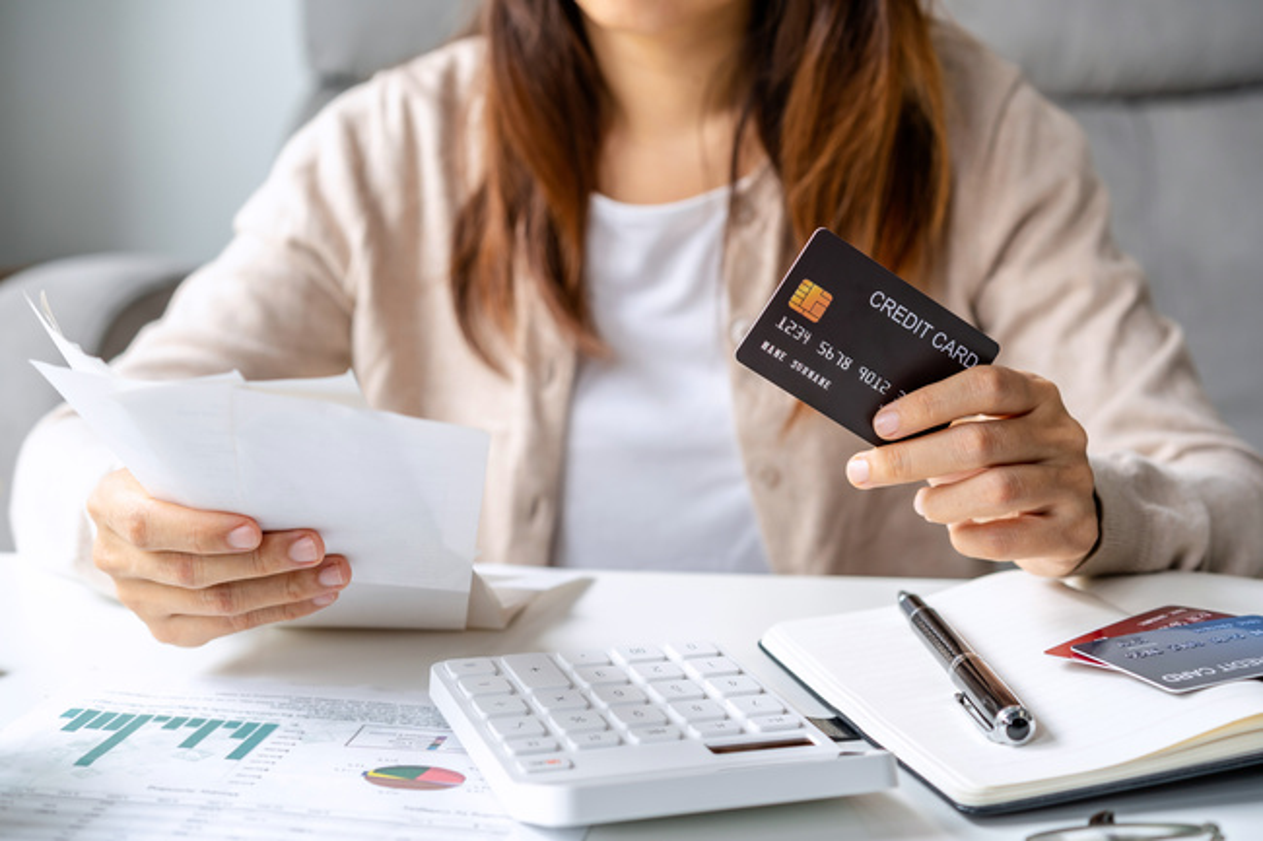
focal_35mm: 55
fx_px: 1929
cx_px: 632
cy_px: 420
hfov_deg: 36.3
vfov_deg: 24.6
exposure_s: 1/50
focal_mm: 55
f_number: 4
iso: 200
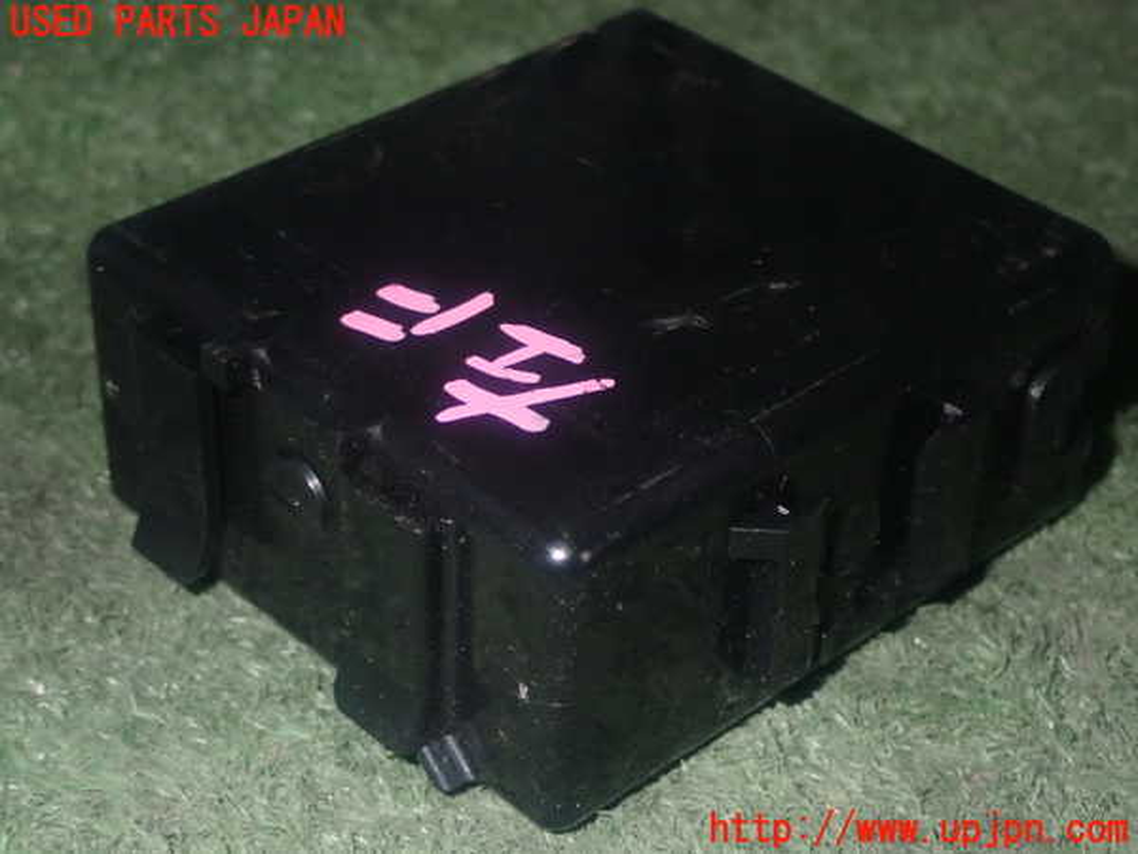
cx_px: 569
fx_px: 2531
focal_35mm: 77
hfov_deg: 25.3
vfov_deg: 19.1
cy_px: 427
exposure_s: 1/80
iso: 800
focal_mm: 13.65
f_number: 13
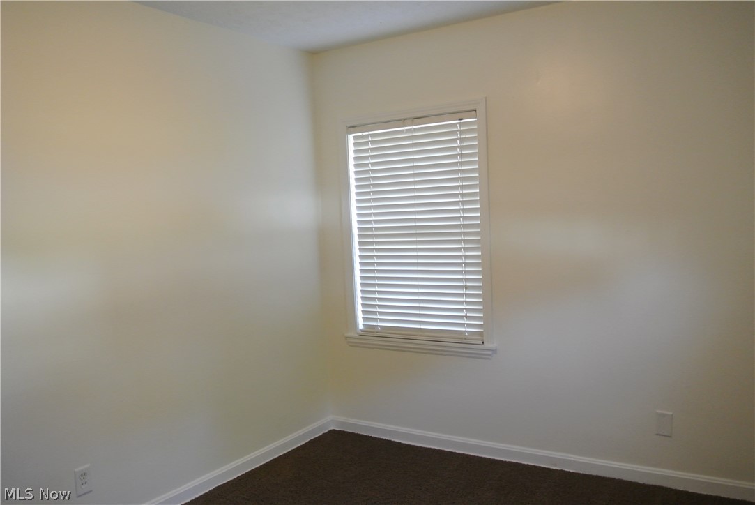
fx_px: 630
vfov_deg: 43.7
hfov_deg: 61.9
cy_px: 252
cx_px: 378
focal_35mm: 30
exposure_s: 1/40
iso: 800
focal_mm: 11.4
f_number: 3.5
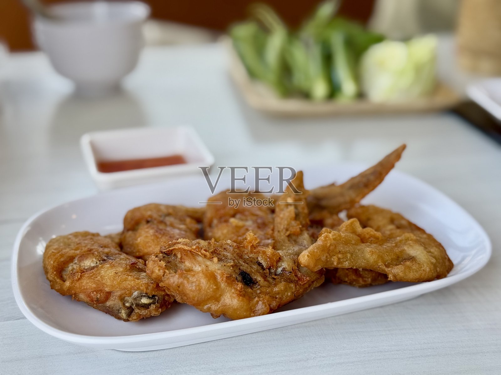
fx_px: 695
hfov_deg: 39.7
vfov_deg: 30.3
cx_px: 250
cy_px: 188
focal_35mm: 48
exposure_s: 1/472
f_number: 1.78
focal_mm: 6.76
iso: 64
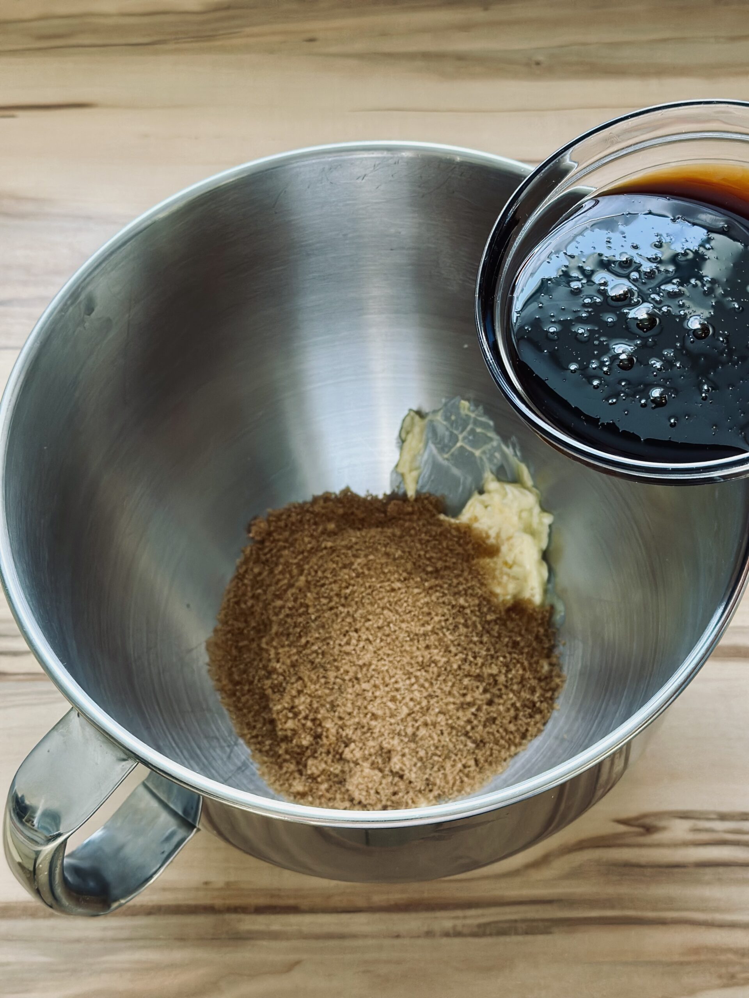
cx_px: 374
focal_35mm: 48
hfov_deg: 30.3
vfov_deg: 39.7
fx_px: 1385
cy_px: 499
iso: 200
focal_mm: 6.86
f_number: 1.78
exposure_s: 1/60
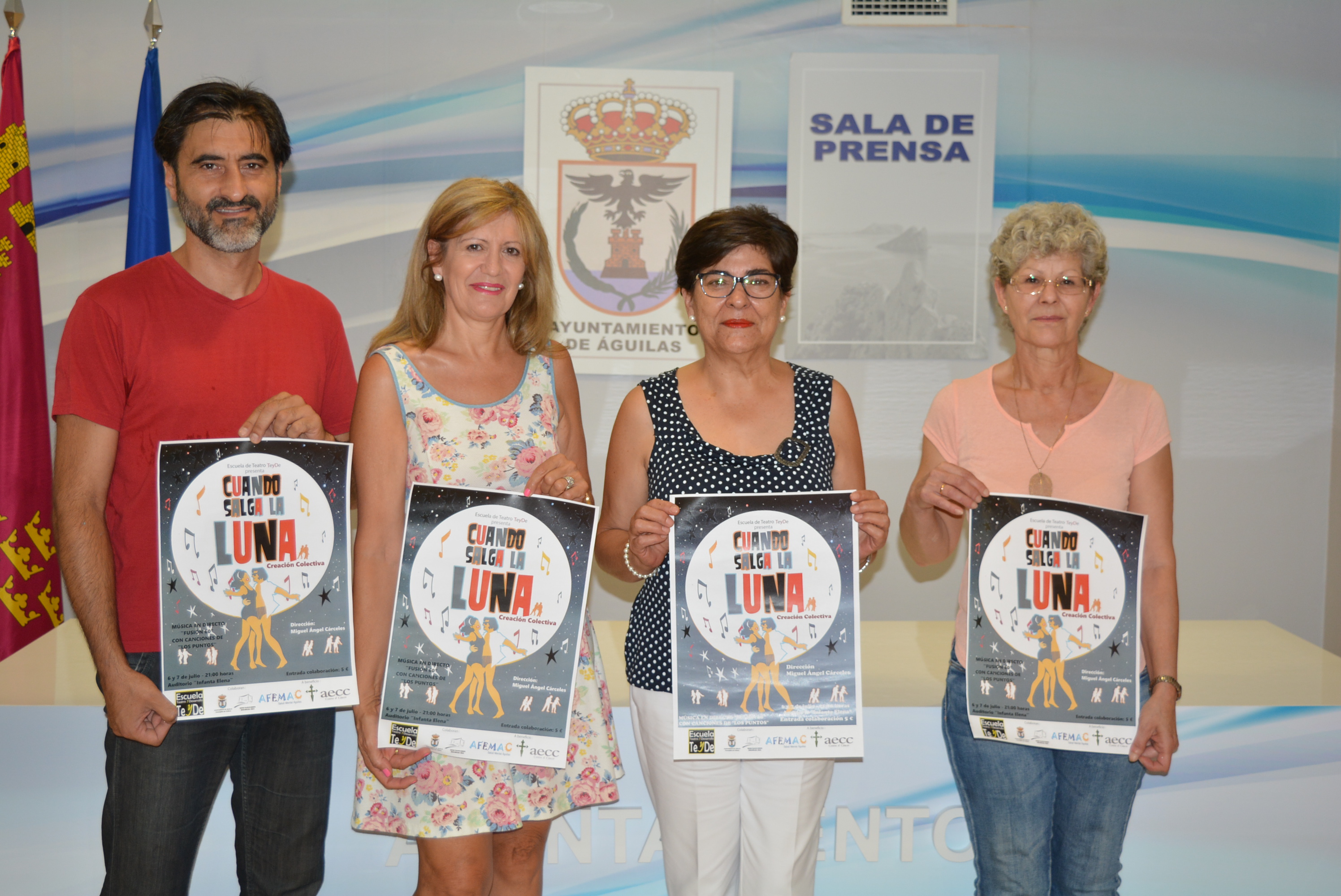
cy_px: 448
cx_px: 670
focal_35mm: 48
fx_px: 1789
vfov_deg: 28.1
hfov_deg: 41.1
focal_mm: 32
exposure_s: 1/60
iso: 400
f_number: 4.5
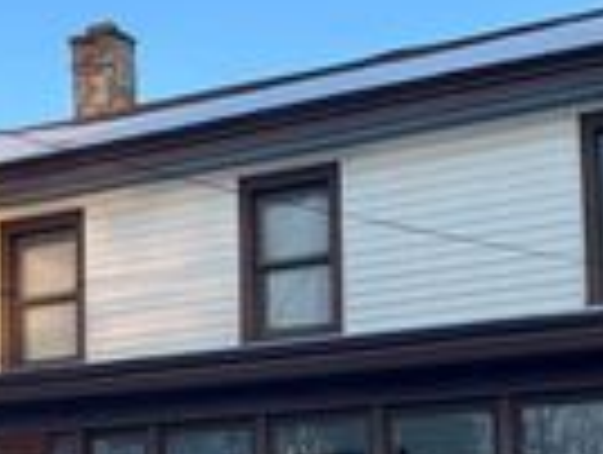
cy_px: 425
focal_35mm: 97
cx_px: 158
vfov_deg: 15.1
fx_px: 1693
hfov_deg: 20.1
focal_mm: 5.96
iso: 50
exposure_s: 1/865
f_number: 1.6
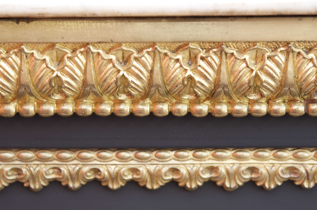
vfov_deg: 15.1
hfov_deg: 22.7
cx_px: 158
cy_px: 105
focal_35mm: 90
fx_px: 791
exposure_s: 1/125
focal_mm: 60
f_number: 5
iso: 640
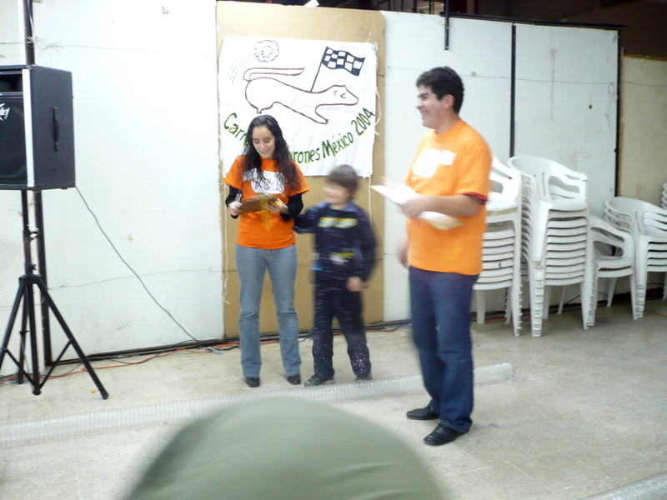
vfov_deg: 40.7
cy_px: 250
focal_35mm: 35
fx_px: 674
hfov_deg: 52.6
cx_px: 334
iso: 200
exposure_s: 1/6
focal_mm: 5.8
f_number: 2.8
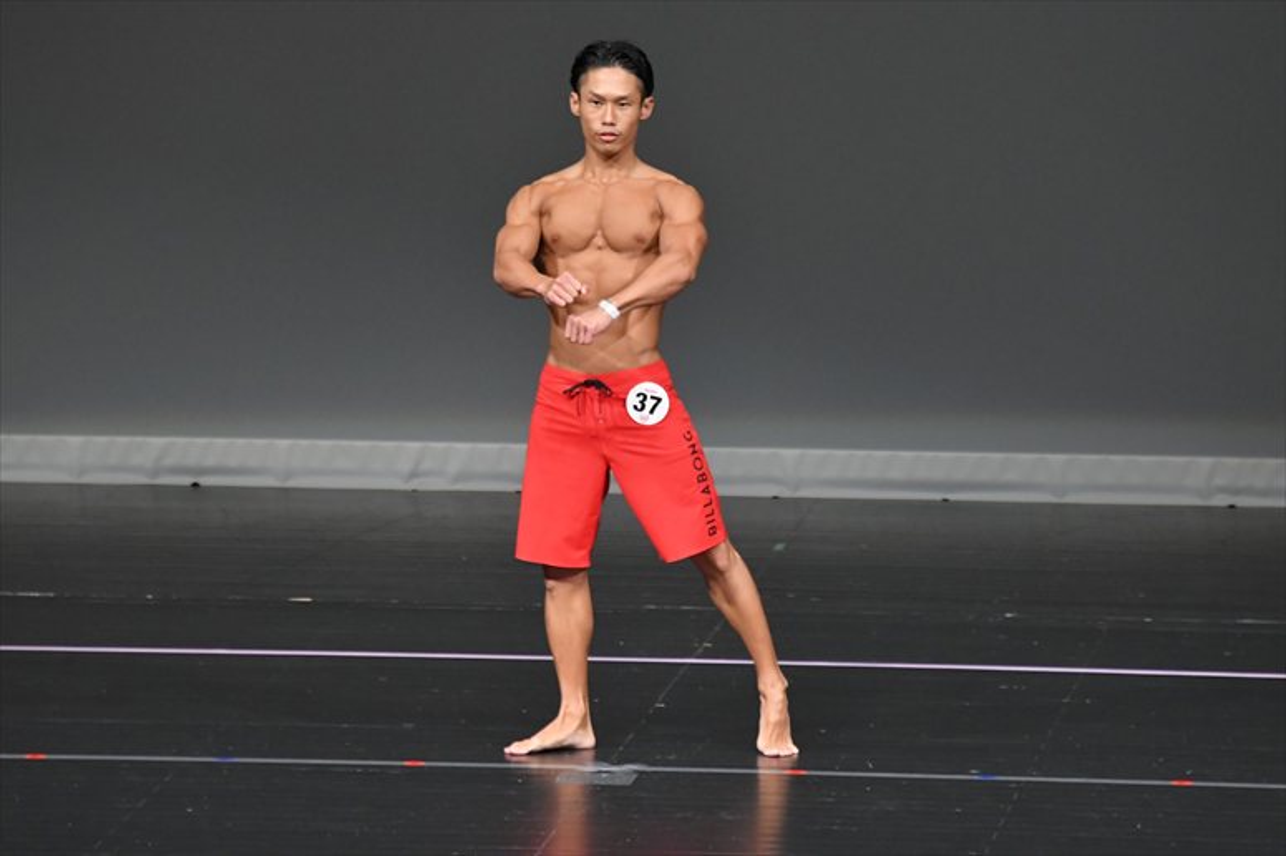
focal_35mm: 345
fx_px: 12318
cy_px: 428
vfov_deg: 4.0
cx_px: 643
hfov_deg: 6.0
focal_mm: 230
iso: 4000
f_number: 5.6
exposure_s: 1/400
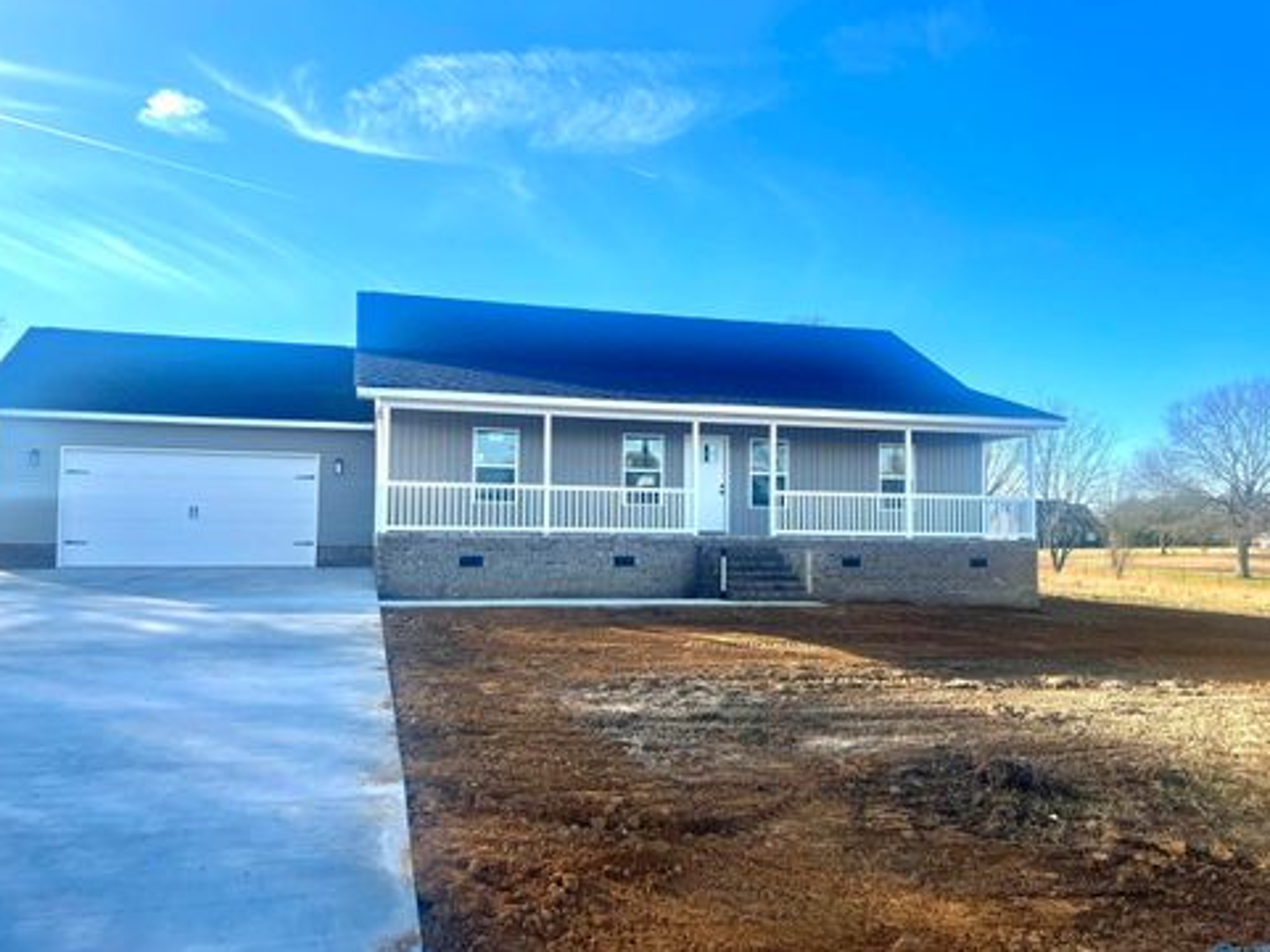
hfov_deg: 65.3
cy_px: 479
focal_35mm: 27
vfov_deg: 51.4
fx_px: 991
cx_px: 636
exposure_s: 1/2571
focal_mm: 5.7
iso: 50
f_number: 1.5
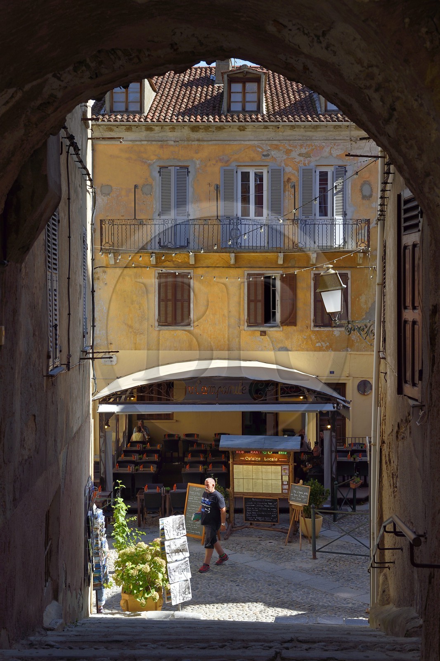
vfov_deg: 41.1
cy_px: 330
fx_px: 880
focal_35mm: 48
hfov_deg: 28.1
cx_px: 220
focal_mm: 48
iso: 200
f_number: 9
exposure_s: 1/200
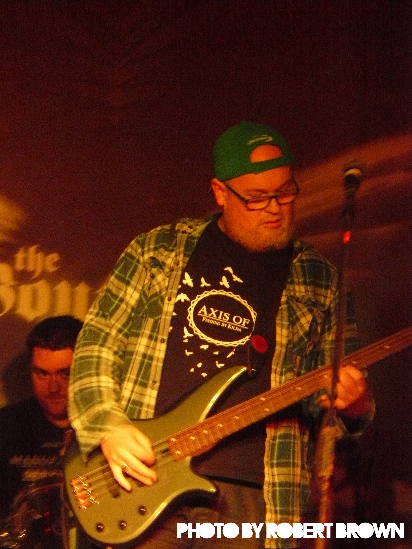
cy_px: 274
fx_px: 4332
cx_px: 206
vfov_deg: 7.3
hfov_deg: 5.4
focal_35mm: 273
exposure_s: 1/15
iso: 800
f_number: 3.3
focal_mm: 45.4
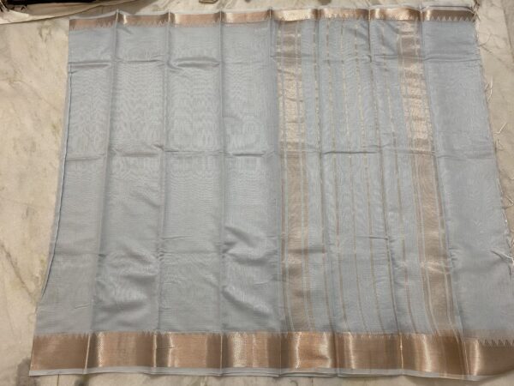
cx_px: 257
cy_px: 193
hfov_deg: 67.3
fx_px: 386
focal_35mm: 26
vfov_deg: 53.1
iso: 80
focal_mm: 4.25
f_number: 1.8
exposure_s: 1/50
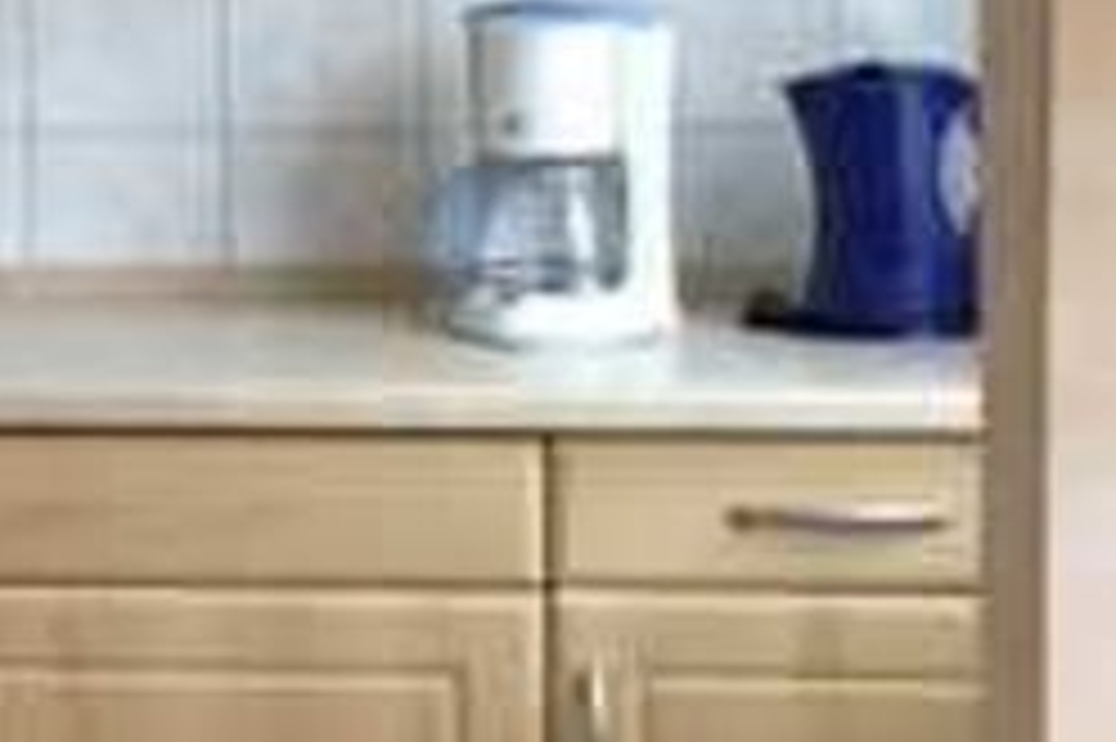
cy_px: 31
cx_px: -698
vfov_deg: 9.3
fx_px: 4523
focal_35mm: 146
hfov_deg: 13.1
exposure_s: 1/20
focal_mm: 4.15
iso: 250
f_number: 2.2
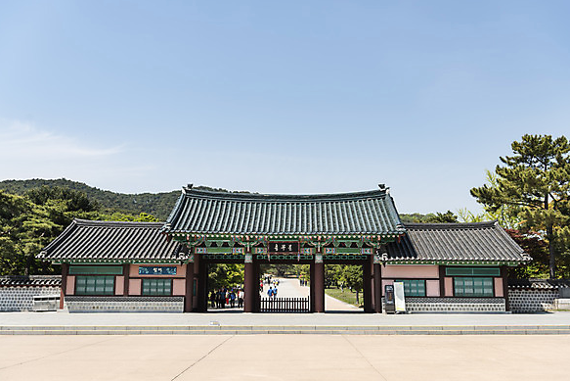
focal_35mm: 37
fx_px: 586
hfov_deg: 51.9
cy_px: 194
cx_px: 282
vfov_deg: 36.0
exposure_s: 1/640
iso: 100
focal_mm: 36
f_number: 5.6
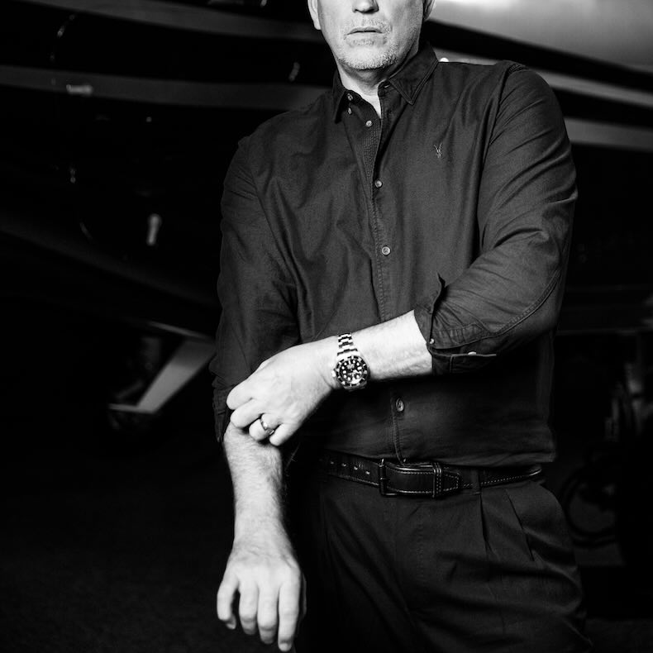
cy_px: 158
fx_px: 1515
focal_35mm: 71
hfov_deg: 24.3
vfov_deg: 24.0
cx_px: 324
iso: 2000
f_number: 2.8
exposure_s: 1/400
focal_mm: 55
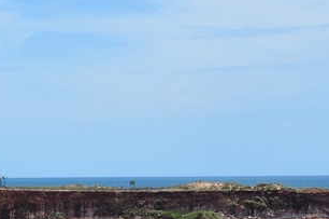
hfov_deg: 13.9
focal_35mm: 145
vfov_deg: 9.3
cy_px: 283
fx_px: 1323
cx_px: -34
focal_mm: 26
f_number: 9
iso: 100
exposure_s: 1/320
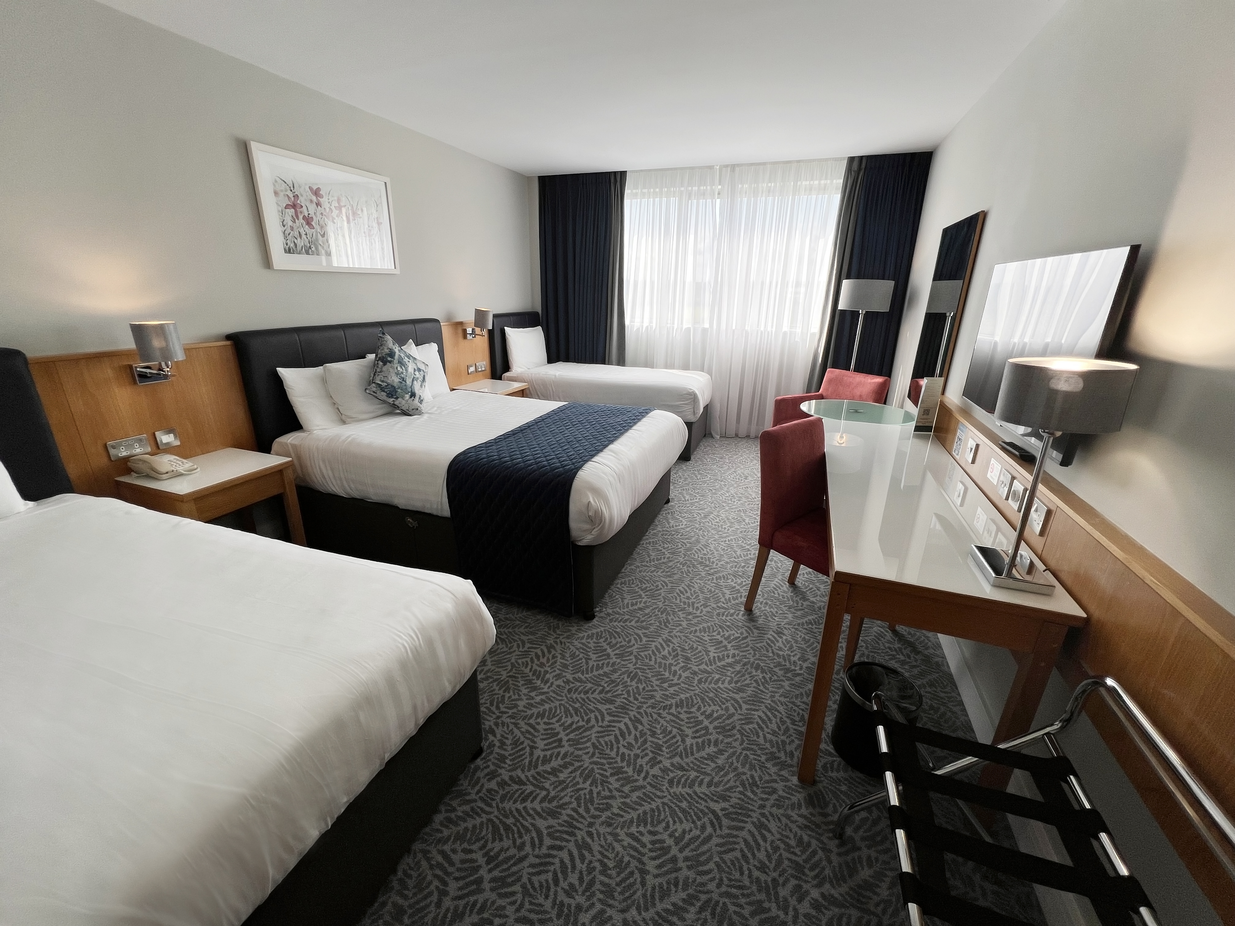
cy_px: 463
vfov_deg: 89.9
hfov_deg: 106.2
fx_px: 464
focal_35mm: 13
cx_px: 618
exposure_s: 1/490
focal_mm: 1.57
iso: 32
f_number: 1.8
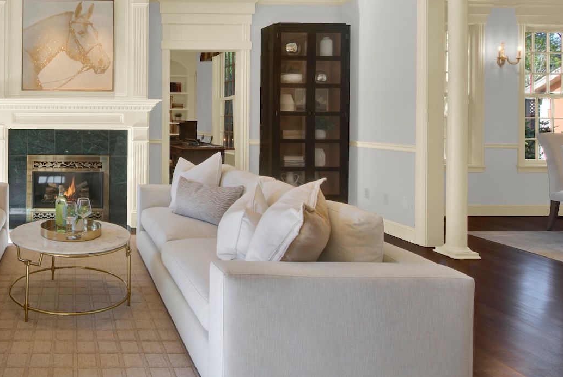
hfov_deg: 61.1
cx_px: 81
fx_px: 407
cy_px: 114
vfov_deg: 48.4
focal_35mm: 26
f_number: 14
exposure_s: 1/13
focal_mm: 14
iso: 100
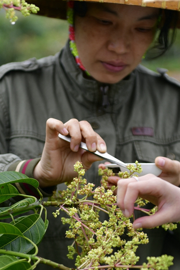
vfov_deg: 15.7
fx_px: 974
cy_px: 189
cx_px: 104
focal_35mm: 130
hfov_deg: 10.6
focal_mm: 70
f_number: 2.8
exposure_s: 1/200
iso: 64
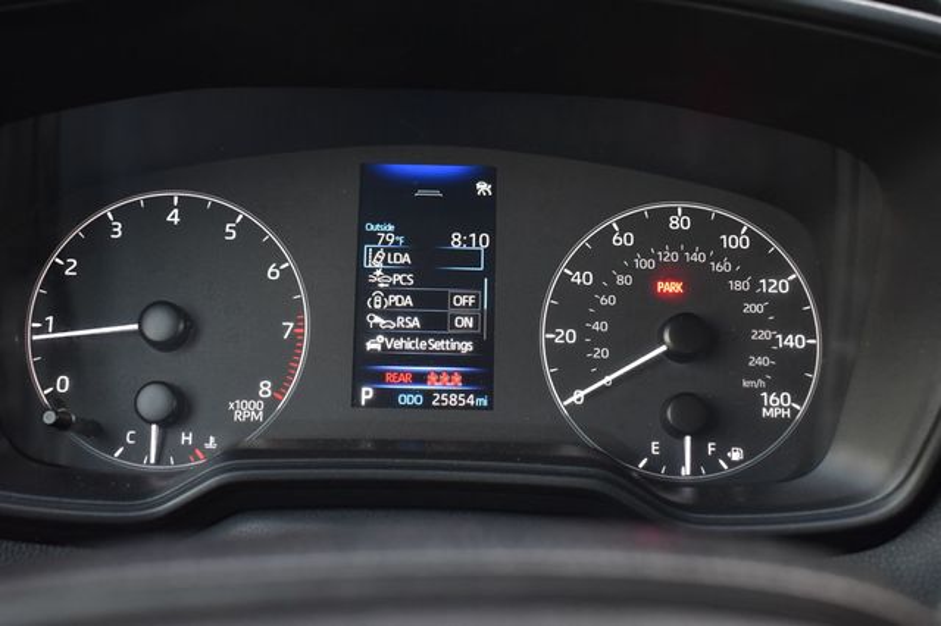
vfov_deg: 30.8
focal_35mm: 44
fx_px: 1136
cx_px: 470
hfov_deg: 45.0
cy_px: 313
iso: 1250
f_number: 6.3
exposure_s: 1/15
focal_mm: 29
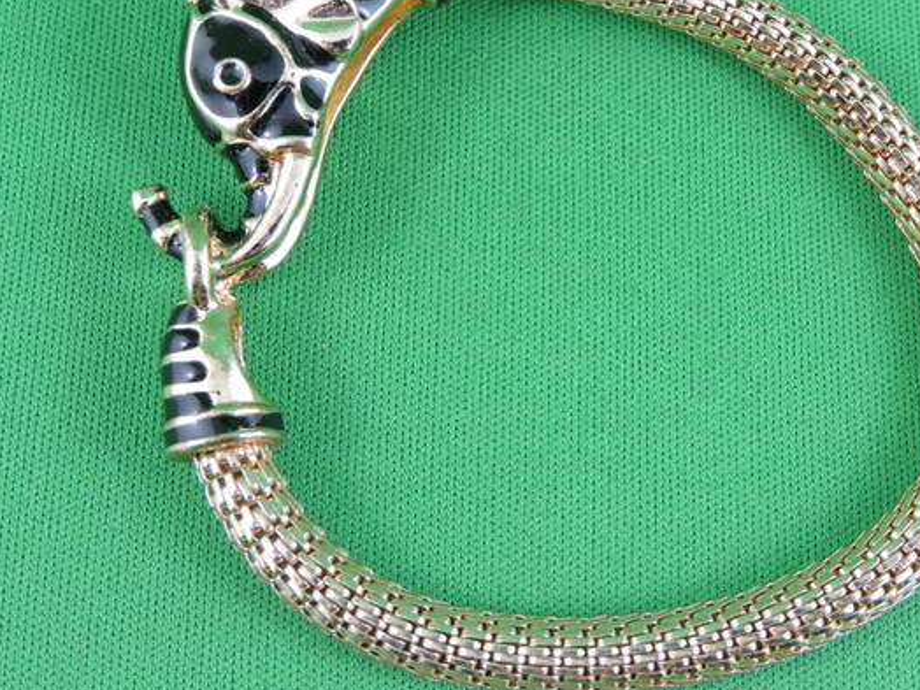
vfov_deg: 24.7
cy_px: 253
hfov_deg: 32.7
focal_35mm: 59
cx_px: 494
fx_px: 1568
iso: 800
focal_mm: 7.2
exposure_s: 1/125
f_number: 3.8
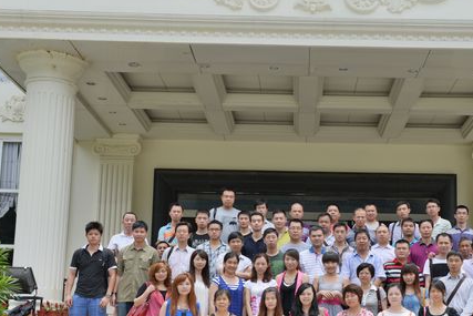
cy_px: 229
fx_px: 775
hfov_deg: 33.7
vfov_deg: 22.8
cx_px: 301
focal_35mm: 59
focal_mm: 36
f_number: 7.1
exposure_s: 1/500
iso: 200
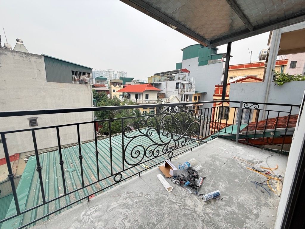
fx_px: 123
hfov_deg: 102.1
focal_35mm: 14
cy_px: 114
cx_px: 152
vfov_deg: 85.7
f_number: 2.2
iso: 50
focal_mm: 2.22
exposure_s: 1/445
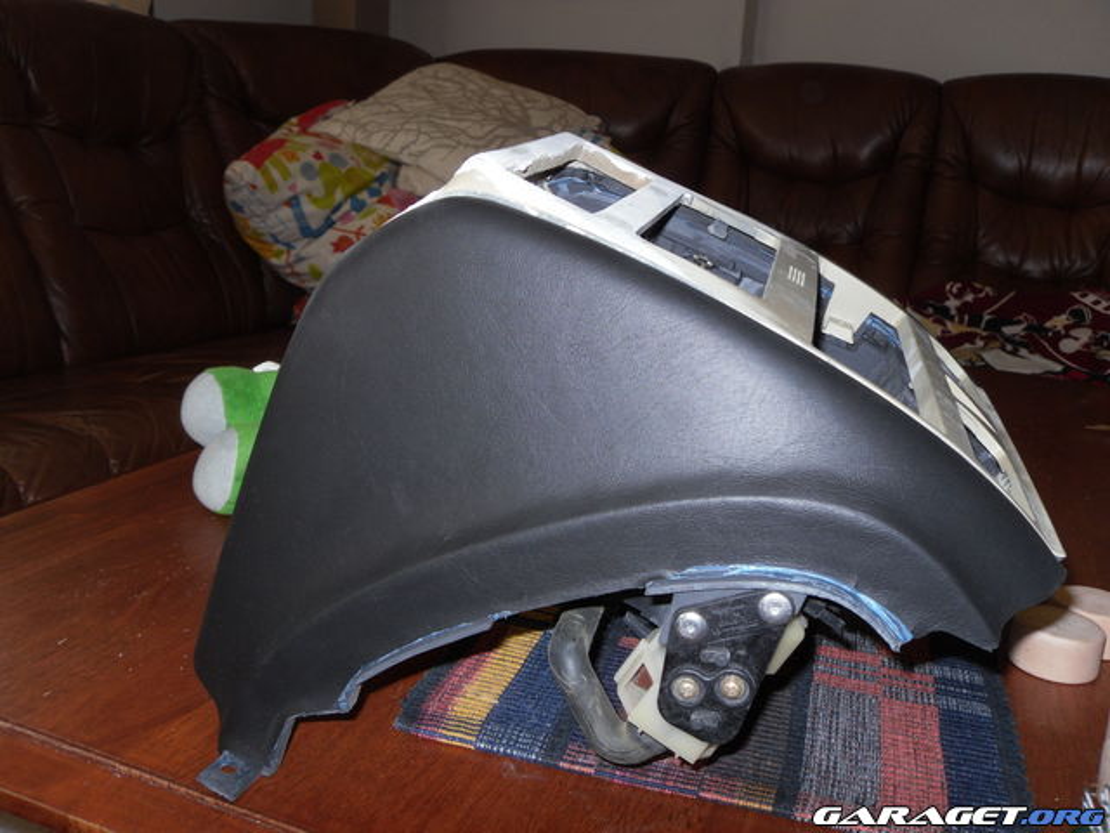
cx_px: 555
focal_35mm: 35
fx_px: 1122
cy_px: 416
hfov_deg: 52.6
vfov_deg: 40.7
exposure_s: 1/45
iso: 80
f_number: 3.5
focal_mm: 6.3
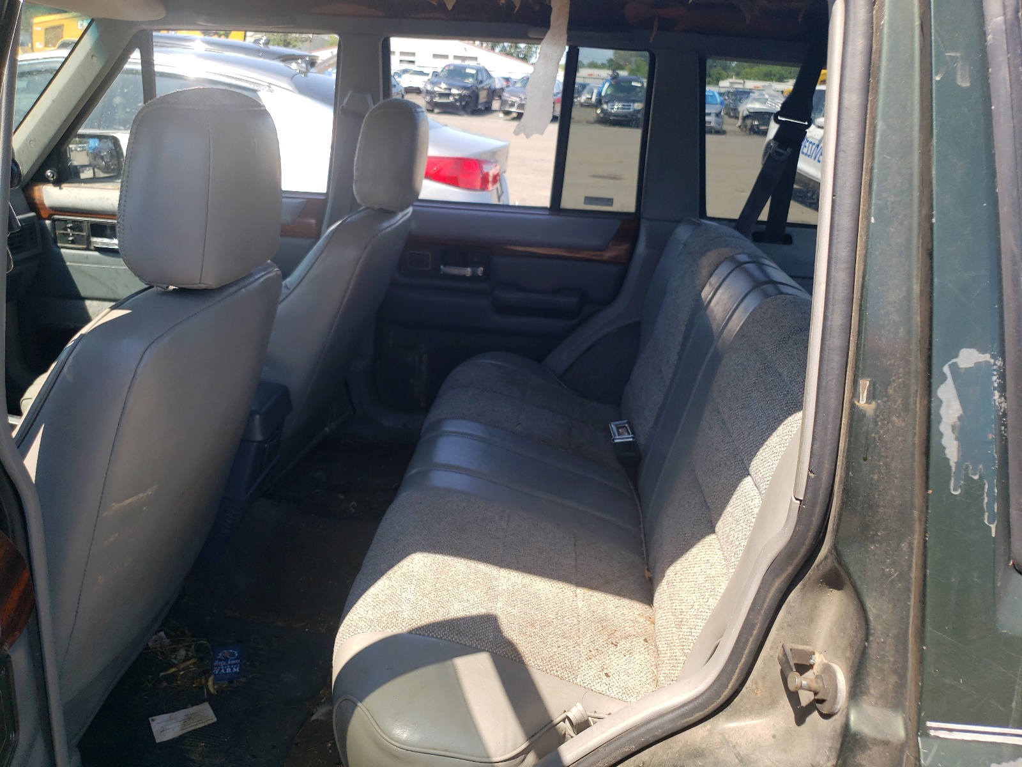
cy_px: 384
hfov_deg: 67.3
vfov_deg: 53.1
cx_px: 511
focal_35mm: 26
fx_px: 768
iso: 50
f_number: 1.5
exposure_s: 1/769
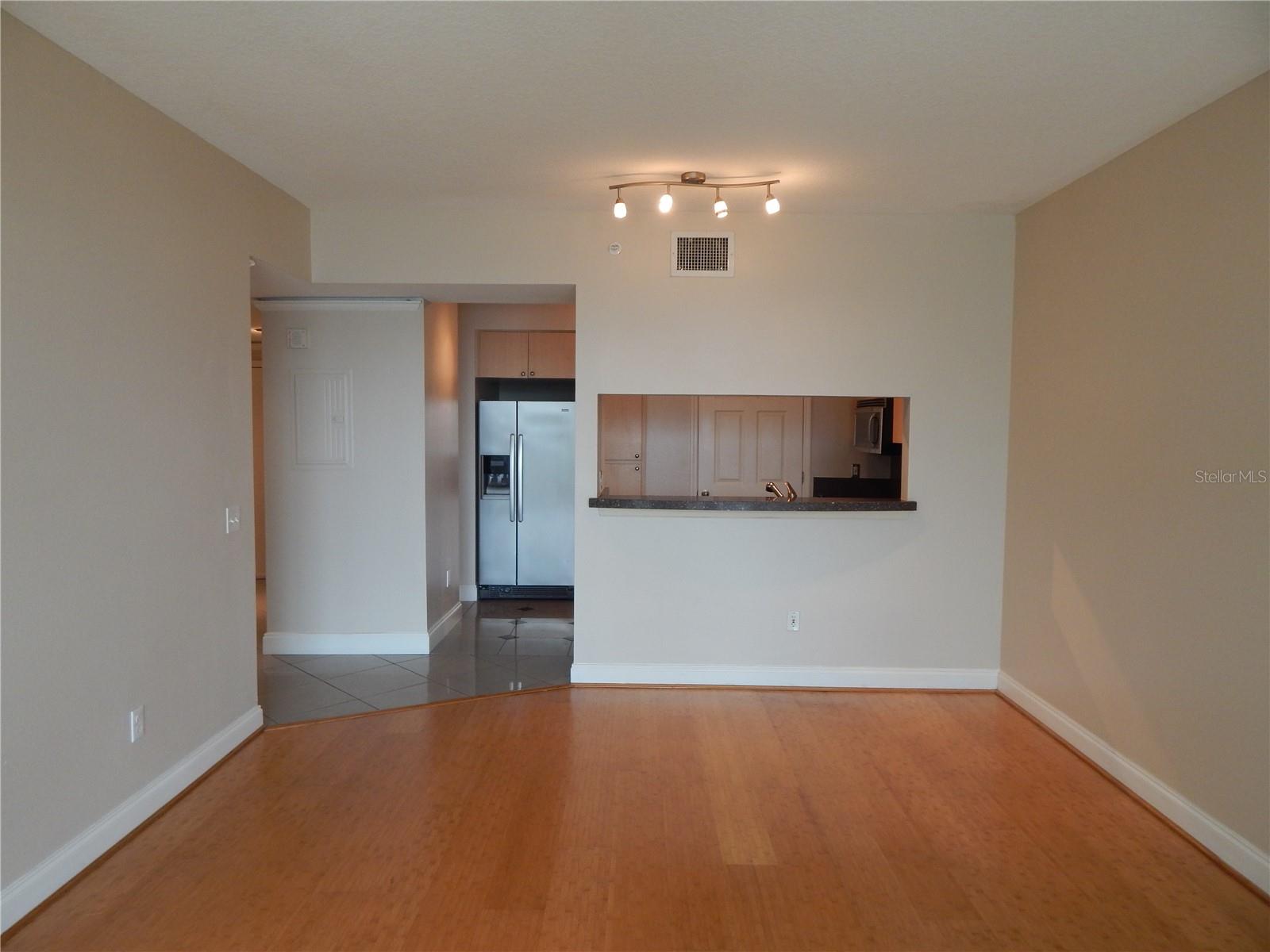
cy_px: 476
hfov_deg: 76.4
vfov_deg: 61.1
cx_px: 635
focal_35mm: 22
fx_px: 807
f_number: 3
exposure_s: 1/30
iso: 180
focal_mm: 4
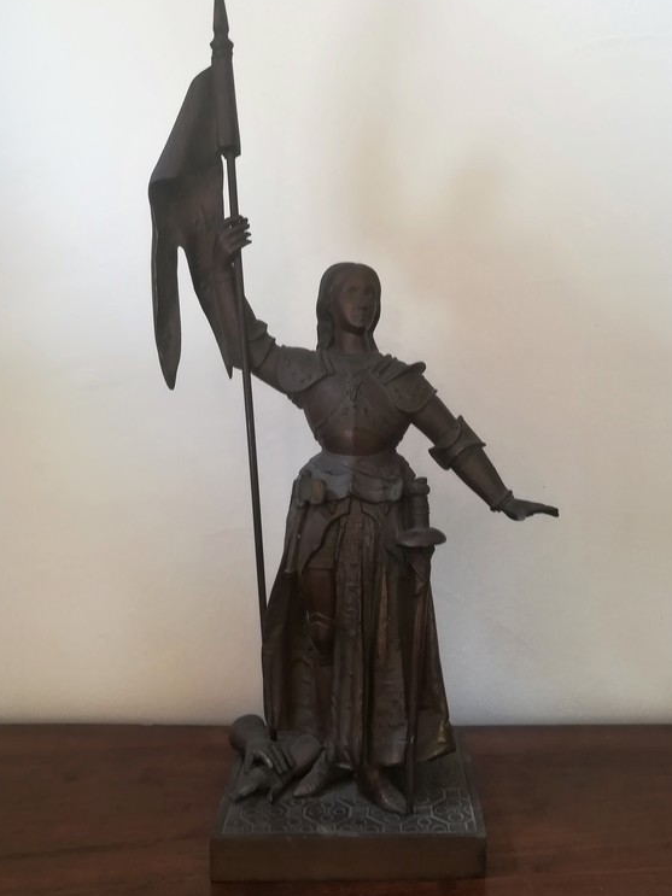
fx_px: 725
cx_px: 355
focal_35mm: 28
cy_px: 427
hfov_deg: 49.7
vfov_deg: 63.4
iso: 125
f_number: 2.2
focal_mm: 3.83
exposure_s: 1/30
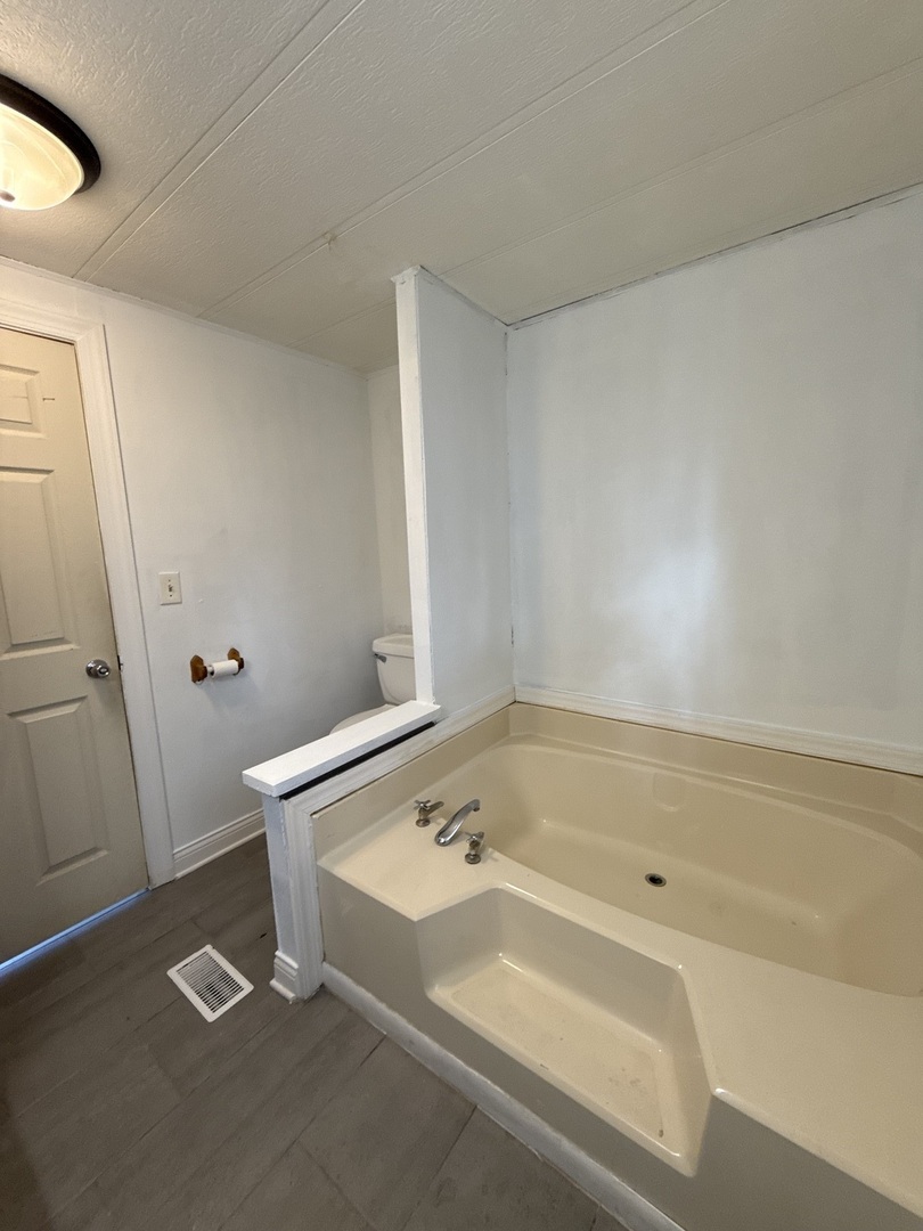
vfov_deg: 102.1
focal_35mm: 14
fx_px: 498
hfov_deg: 85.7
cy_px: 616
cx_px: 462
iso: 200
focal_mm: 2.22
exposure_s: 1/60
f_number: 2.2
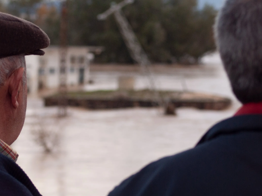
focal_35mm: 196
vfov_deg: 7.6
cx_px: 120
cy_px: 90
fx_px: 1484
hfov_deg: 10.1
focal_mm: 50
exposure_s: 1/125
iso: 250
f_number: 4
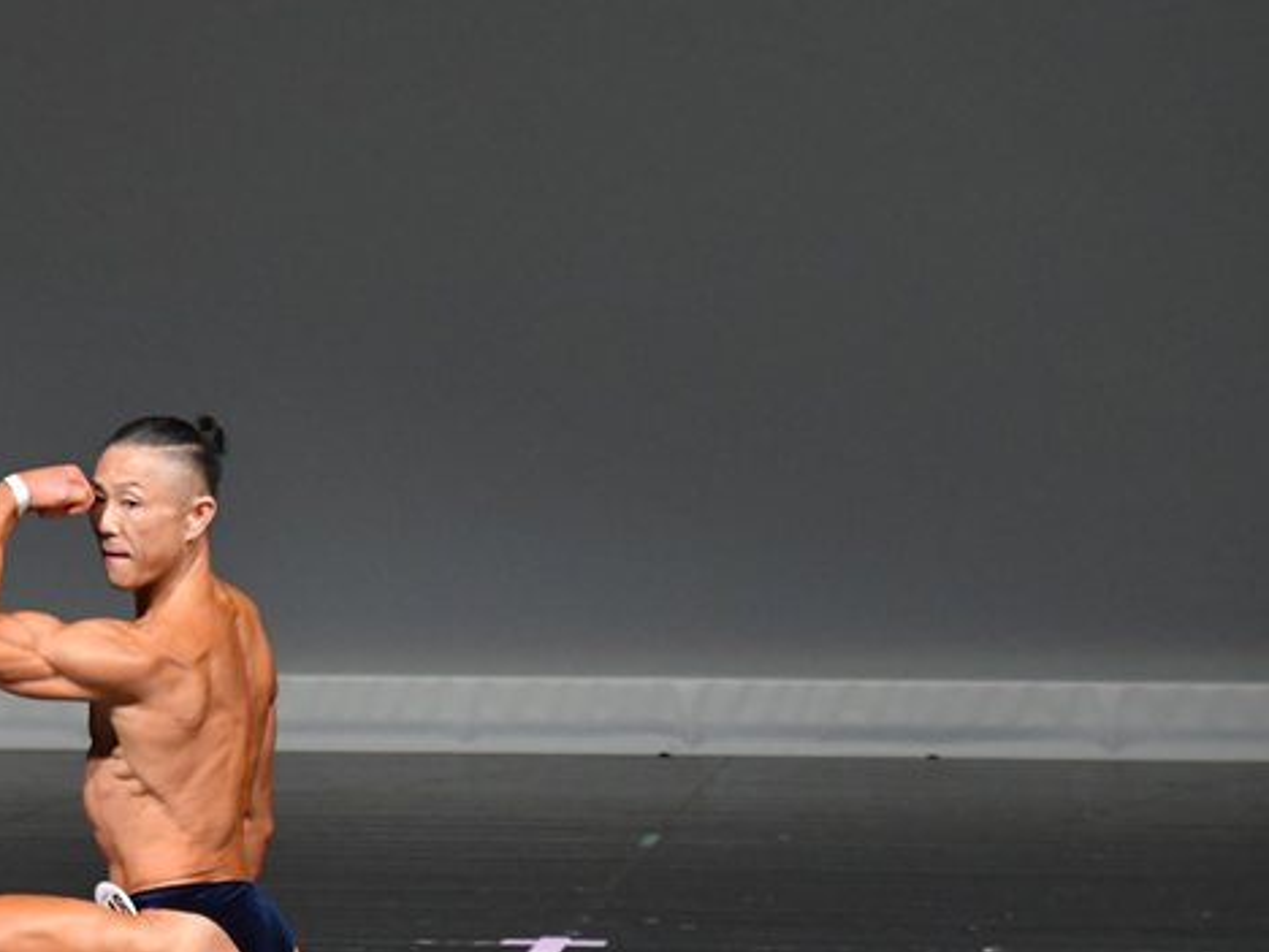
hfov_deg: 3.6
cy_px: 589
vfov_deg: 2.7
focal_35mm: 549
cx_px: 289
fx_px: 20126
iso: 4000
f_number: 5.6
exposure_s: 1/400
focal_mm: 230
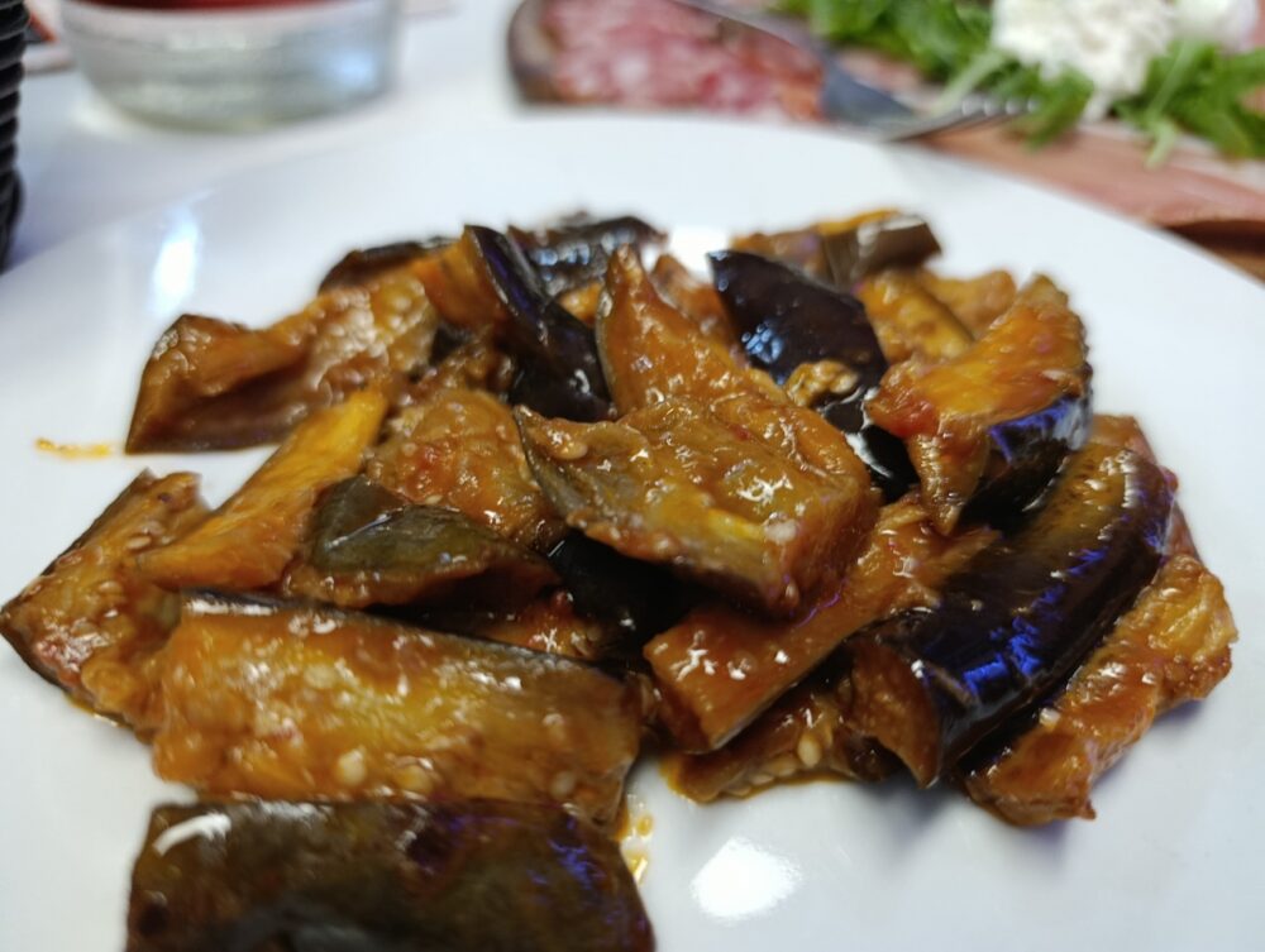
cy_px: 476
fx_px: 842
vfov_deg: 59.0
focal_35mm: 23
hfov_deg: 73.8
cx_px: 632
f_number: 1.65
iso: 1072
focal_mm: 6.11
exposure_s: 1/100
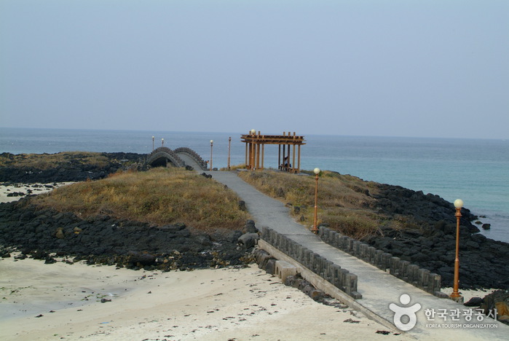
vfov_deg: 20.1
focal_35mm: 68
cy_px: 170
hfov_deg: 29.6
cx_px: 254
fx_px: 963
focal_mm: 45
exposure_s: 1/250
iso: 200
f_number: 8
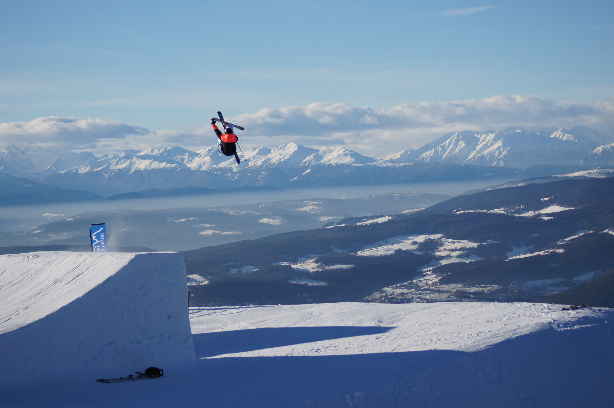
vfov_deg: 12.2
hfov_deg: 18.2
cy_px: 204
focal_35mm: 112
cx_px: 307
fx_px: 1917
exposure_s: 1/1000
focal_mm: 75
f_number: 4.5
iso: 100
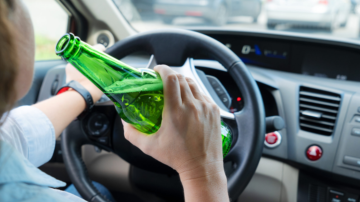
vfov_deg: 22.2
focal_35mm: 54
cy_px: 118
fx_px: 515
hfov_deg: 38.5
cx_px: 176
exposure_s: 1/200
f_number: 6.3
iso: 800
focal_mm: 46
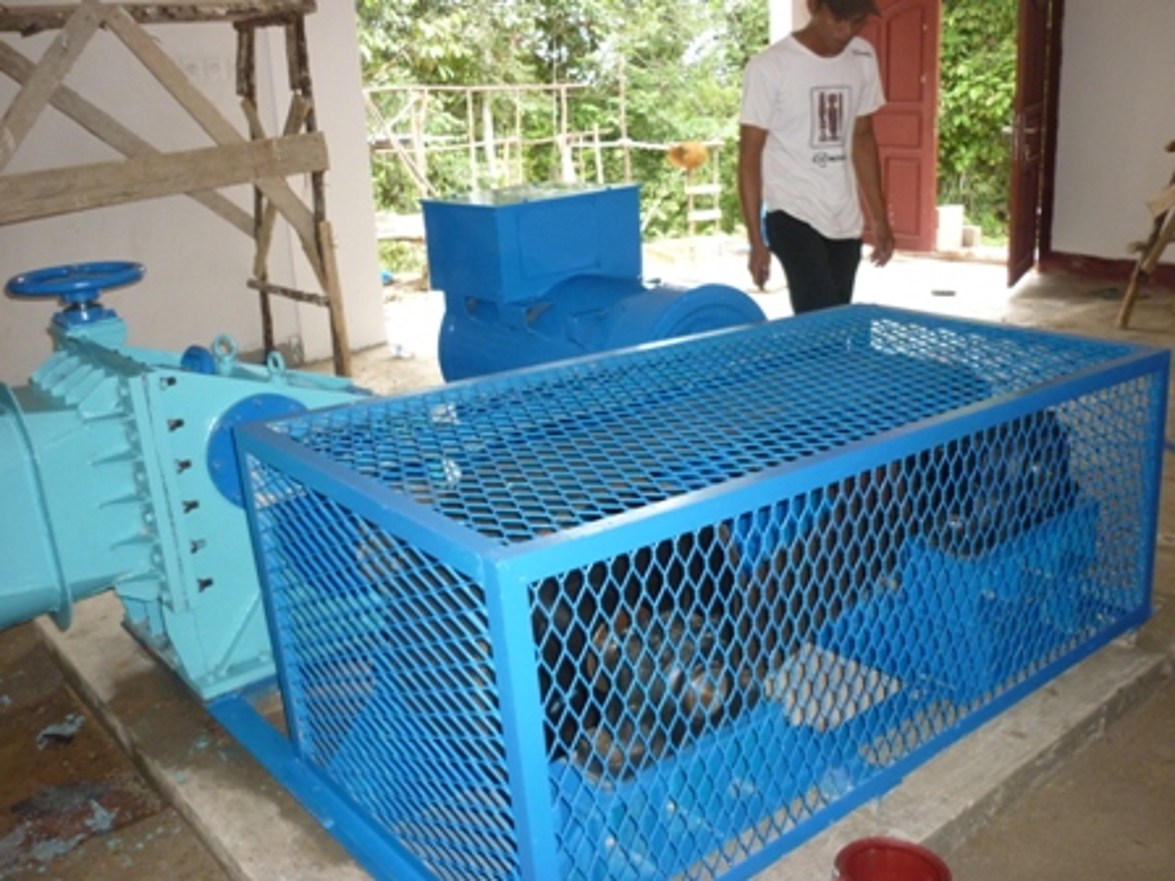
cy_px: 440
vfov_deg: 42.9
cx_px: 588
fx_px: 1120
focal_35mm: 33
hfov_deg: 55.4
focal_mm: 5.5
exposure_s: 1/30
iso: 320
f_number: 2.8
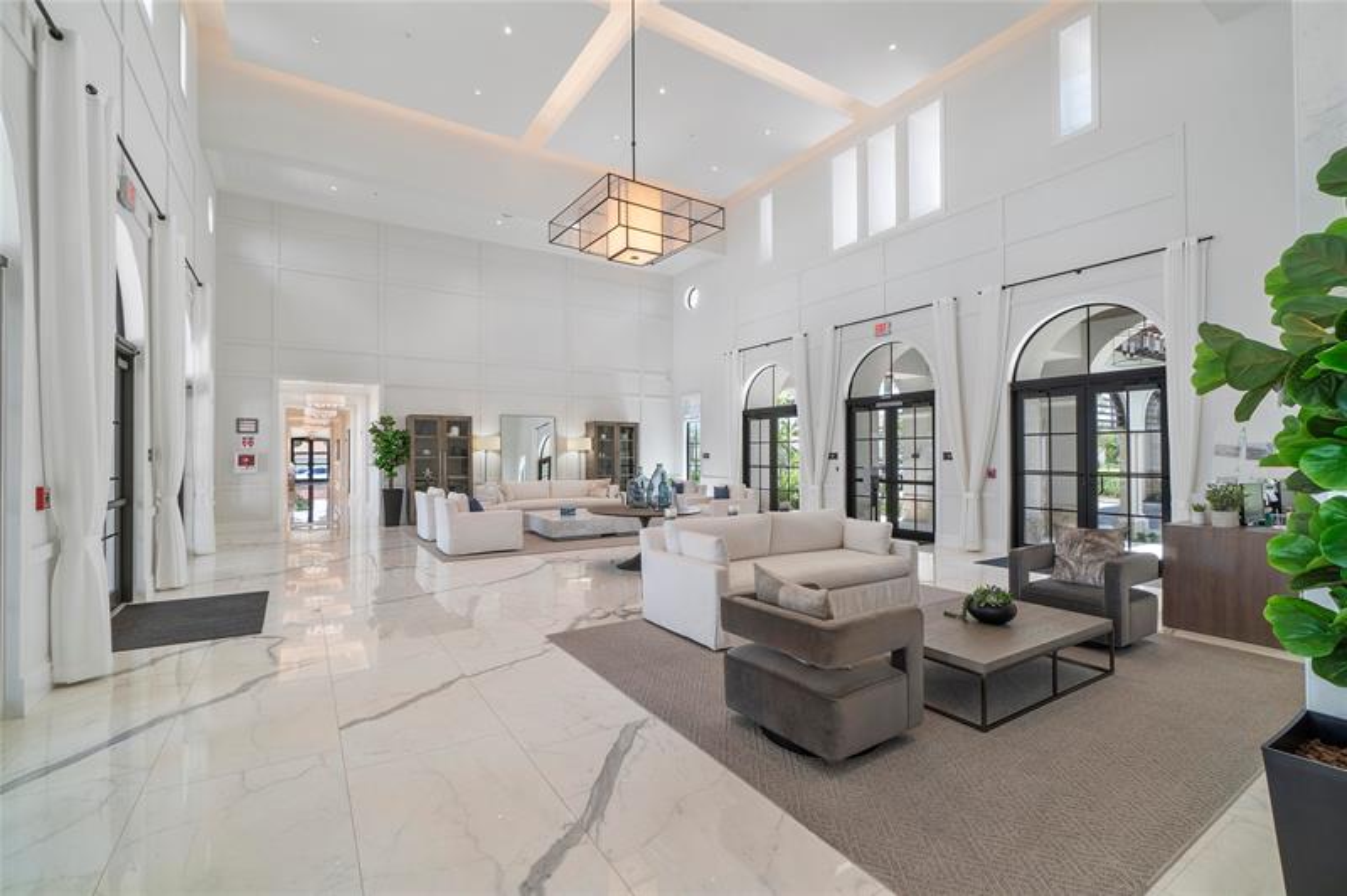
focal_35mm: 15
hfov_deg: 100.4
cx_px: 674
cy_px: 448
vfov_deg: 77.2
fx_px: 561
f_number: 11
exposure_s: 1/10
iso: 160
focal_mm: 10
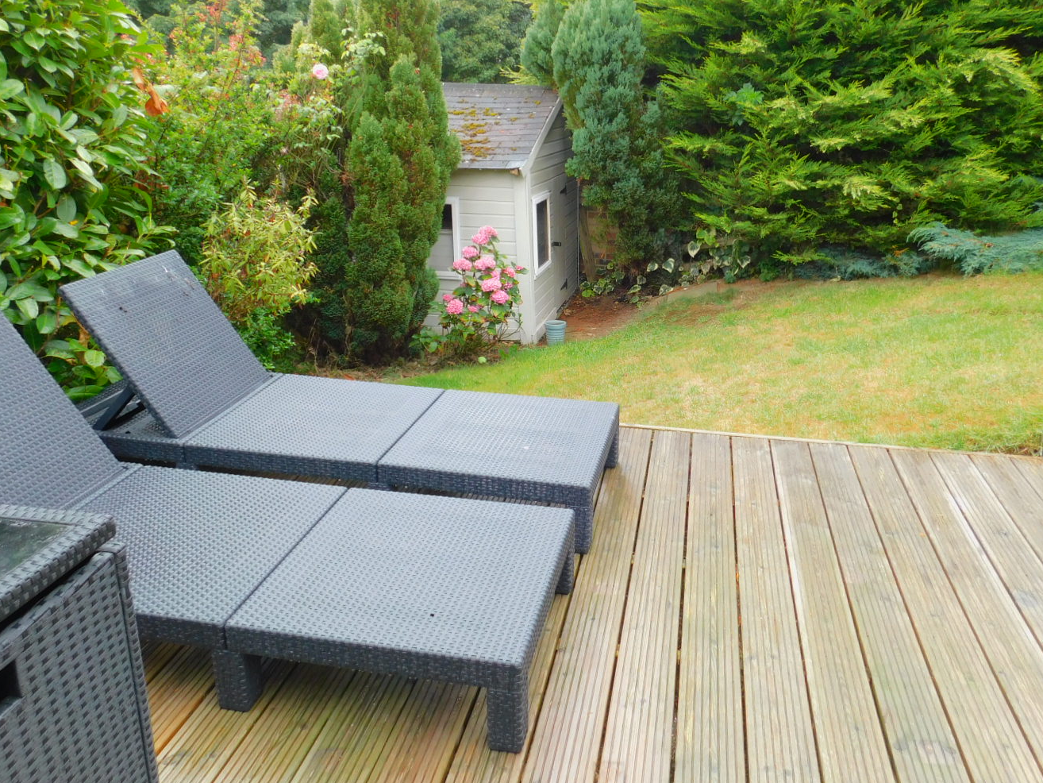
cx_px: 580
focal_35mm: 28
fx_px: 844
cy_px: 316
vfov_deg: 49.5
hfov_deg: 63.3
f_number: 3
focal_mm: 4
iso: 125
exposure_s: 1/160
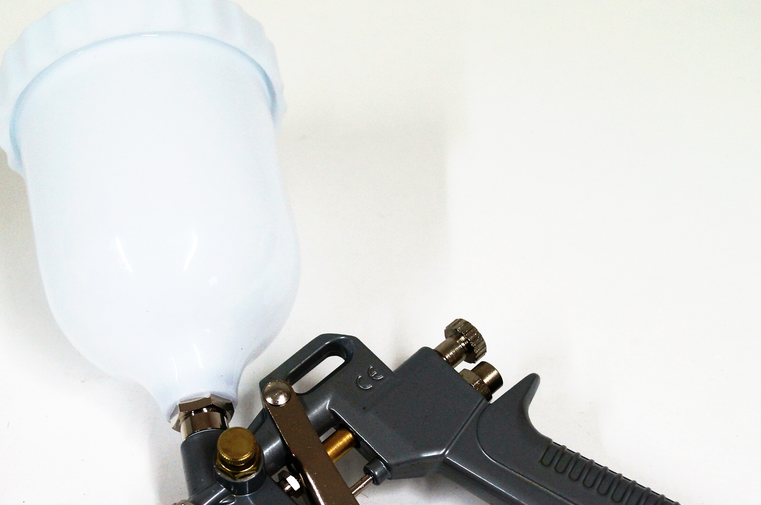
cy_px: 366
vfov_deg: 19.9
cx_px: 352
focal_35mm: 68
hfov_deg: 29.7
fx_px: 1436
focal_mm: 30
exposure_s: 1/60
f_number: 4.5
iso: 400
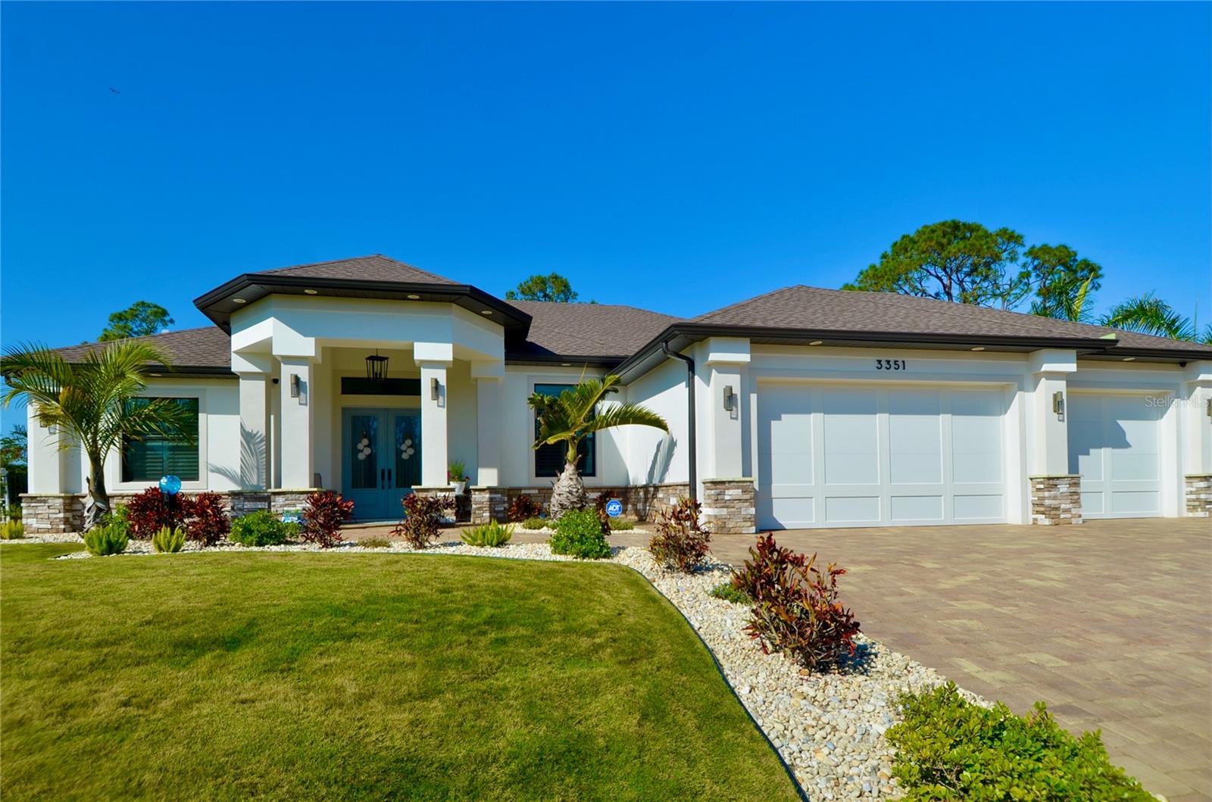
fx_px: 1209
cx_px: 606
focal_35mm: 36
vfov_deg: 36.7
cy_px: 401
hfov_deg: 53.2
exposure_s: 1/250
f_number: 8
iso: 100
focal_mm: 24
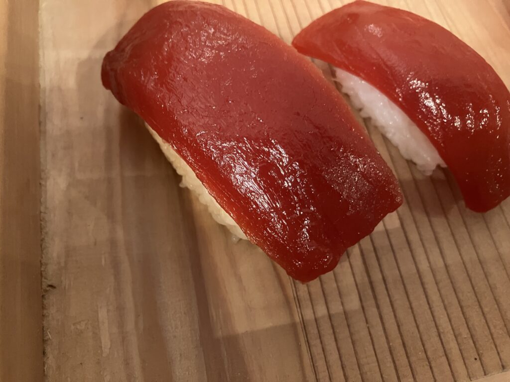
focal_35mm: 28
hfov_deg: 63.4
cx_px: 255
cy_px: 191
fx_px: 413
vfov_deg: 49.7
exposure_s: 1/25
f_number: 1.8
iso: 640
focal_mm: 3.99
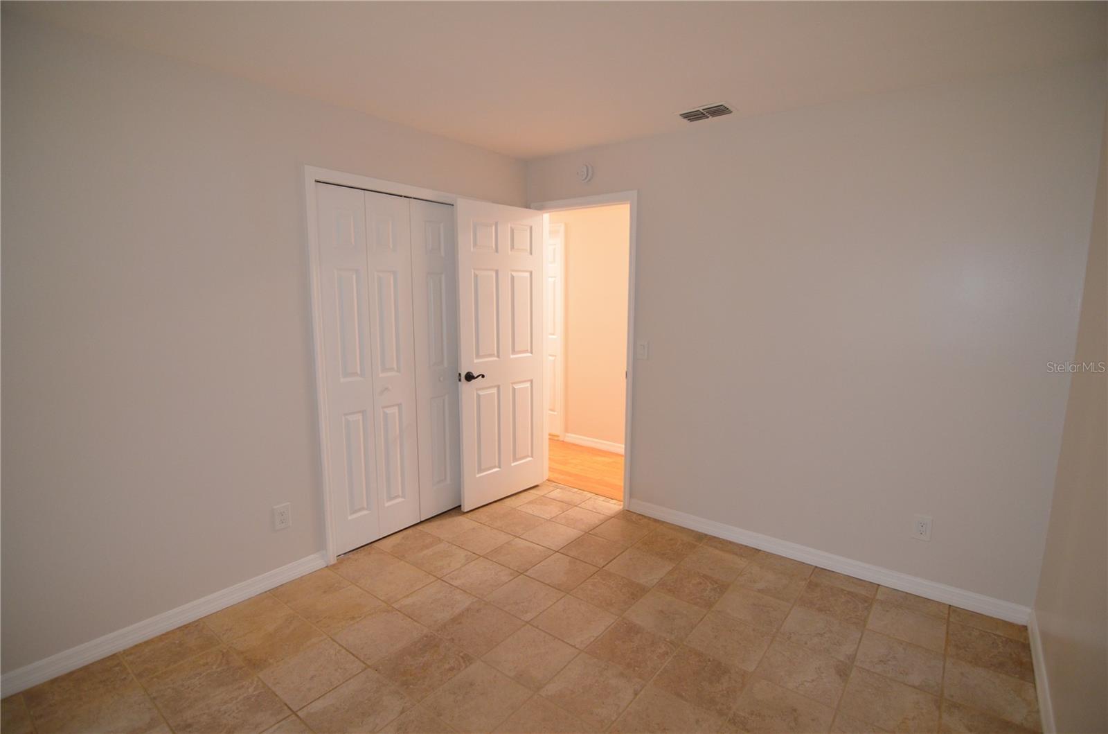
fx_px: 507
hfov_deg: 95.1
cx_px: 554
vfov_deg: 71.8
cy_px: 367
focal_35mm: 16
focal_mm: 11
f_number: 2.8
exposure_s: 1/60
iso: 1000
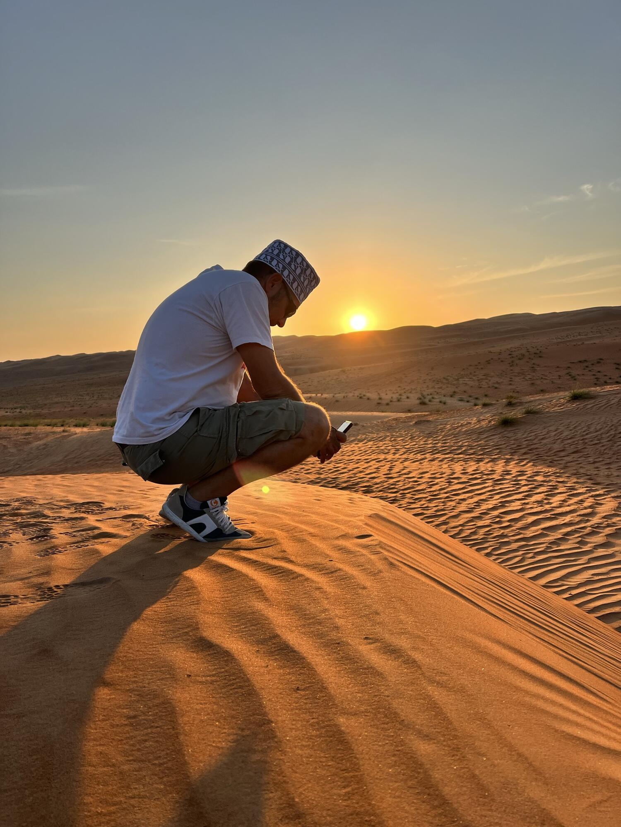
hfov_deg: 53.1
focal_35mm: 26
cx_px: 310
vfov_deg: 67.3
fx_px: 622
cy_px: 414
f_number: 1.5
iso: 50
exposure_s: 1/3831
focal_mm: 5.7
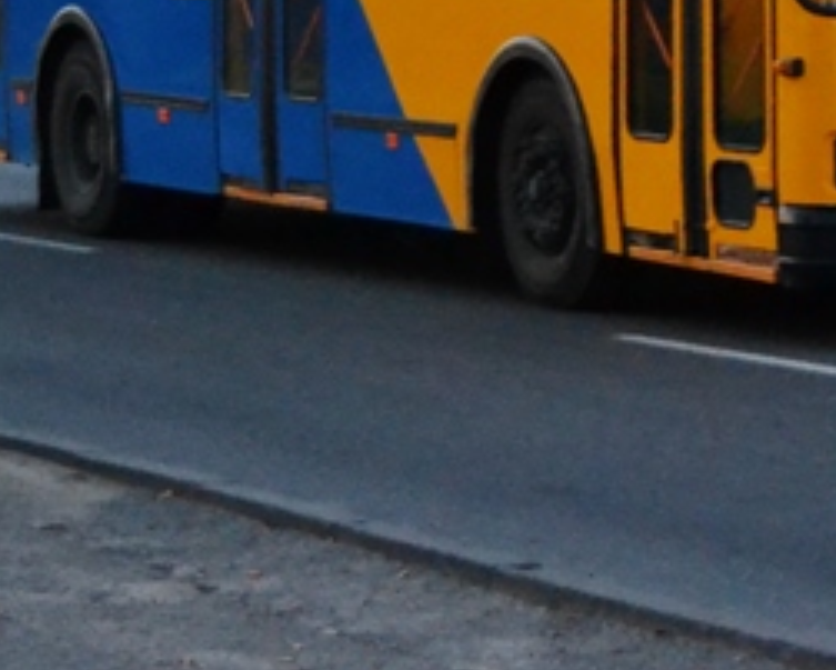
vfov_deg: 8.3
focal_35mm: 184
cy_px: -192
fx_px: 4554
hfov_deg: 10.2
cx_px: 1249
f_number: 4.8
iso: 3200
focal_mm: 32
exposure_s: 1/320
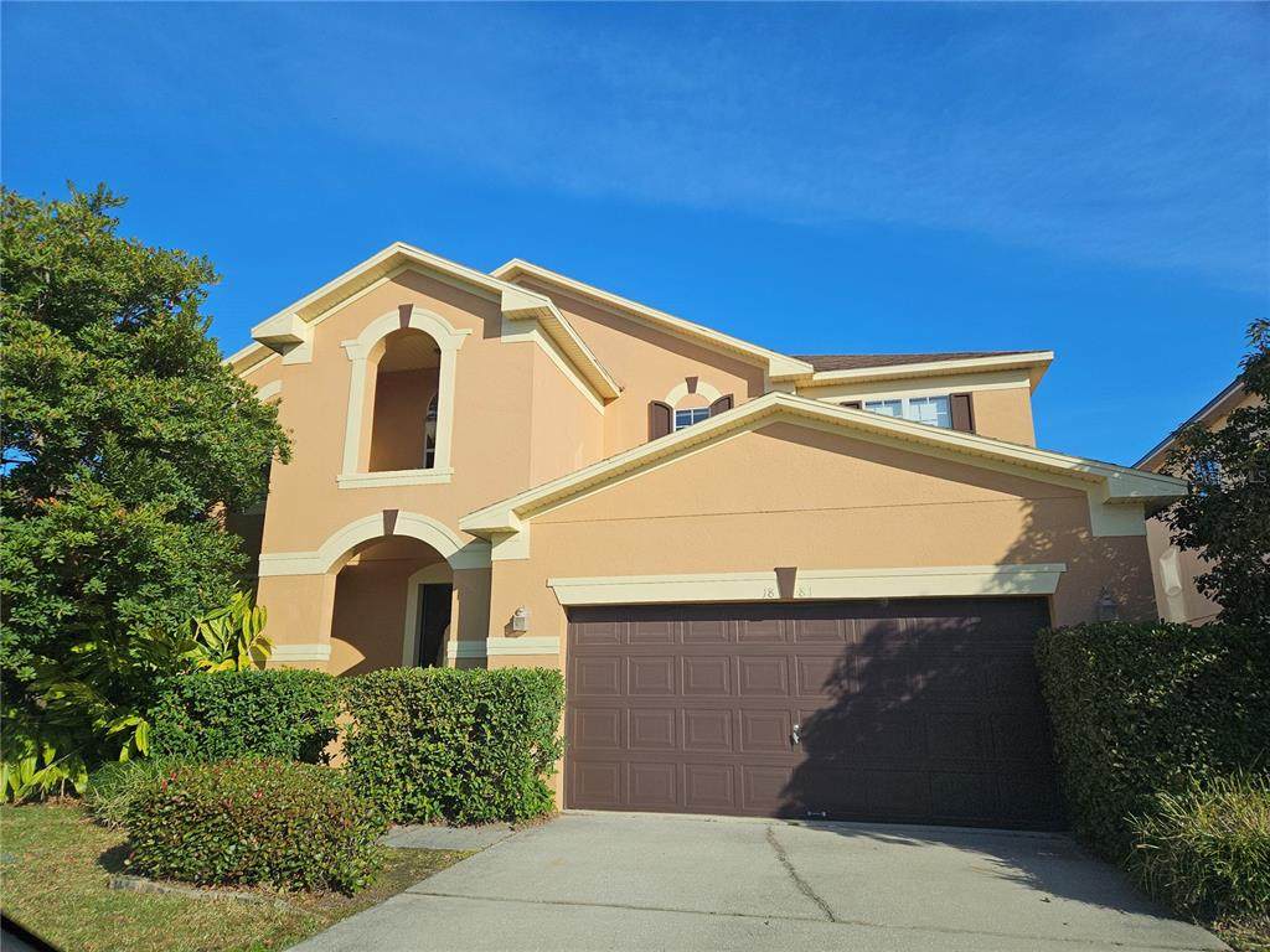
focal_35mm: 23
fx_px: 844
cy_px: 476
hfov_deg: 73.9
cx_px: 635
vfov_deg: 58.9
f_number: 1.8
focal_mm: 5.4
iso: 25
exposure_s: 1/1983
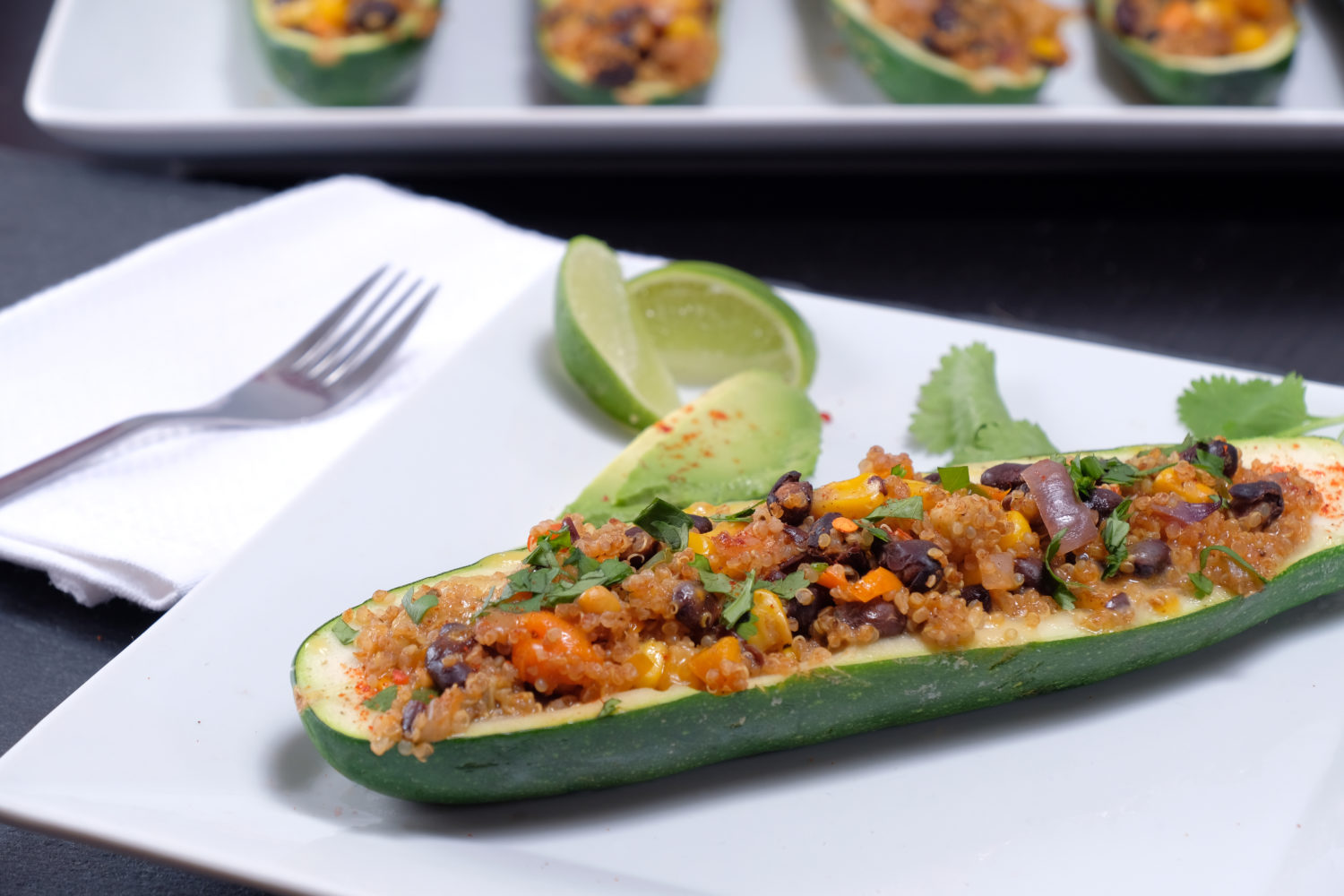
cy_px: 448
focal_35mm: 118
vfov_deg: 11.6
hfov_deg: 17.3
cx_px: 672
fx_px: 4405
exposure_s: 1/60
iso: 200
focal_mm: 78.7
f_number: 7.1
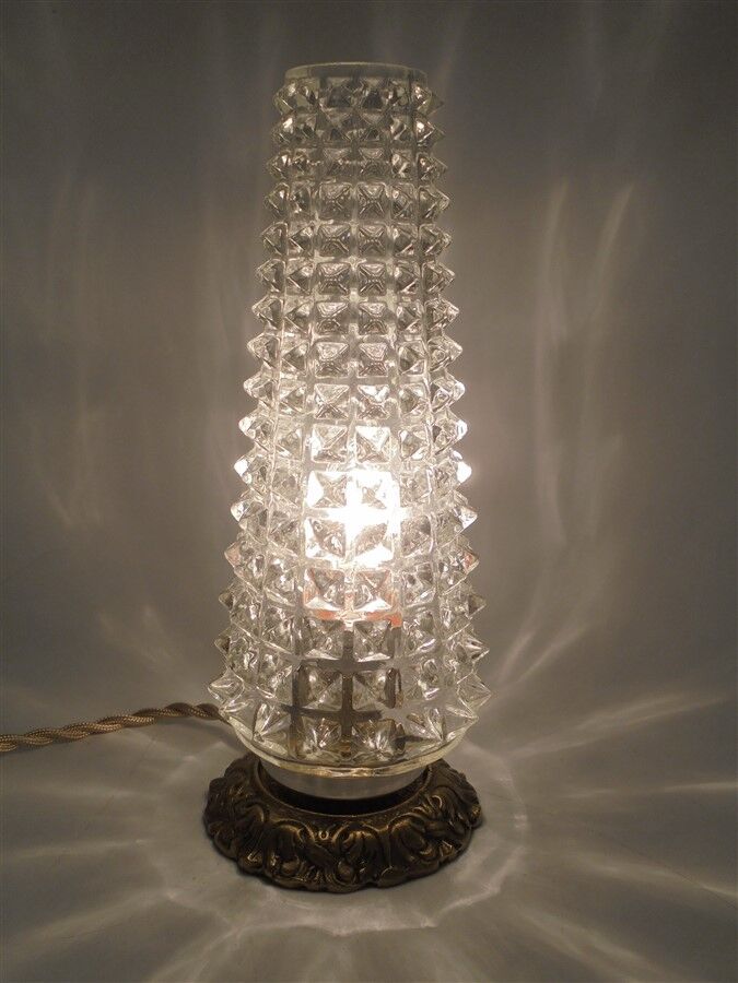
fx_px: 966
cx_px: 369
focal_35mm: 34
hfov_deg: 41.8
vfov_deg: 54.0
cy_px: 492
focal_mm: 6.1
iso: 100
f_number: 4
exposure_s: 1/160
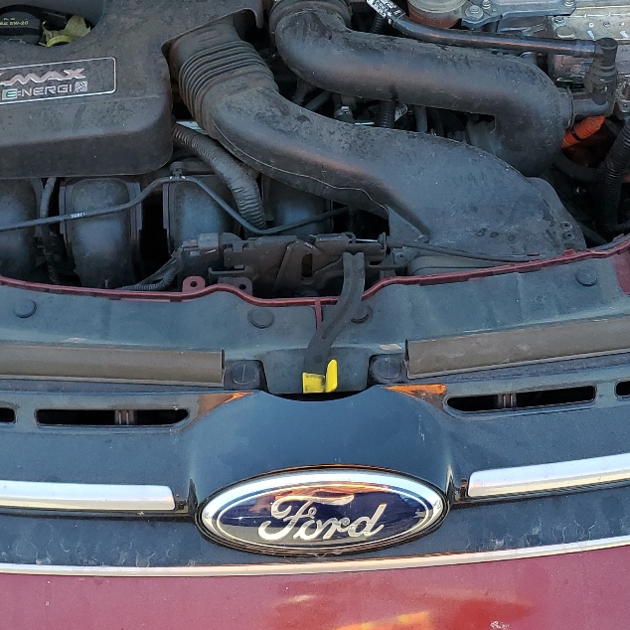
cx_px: 279
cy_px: 152
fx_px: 1194
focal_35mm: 58
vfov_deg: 29.1
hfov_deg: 29.5
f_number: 1.5
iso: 50
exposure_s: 1/417
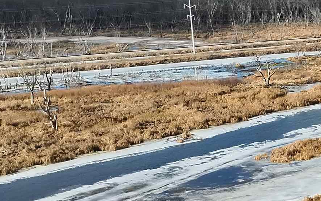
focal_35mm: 88
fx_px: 770
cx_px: 532
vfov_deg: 14.8
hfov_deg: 19.3
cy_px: 133
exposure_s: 1/3200
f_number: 1.7
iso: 170
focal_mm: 6.72
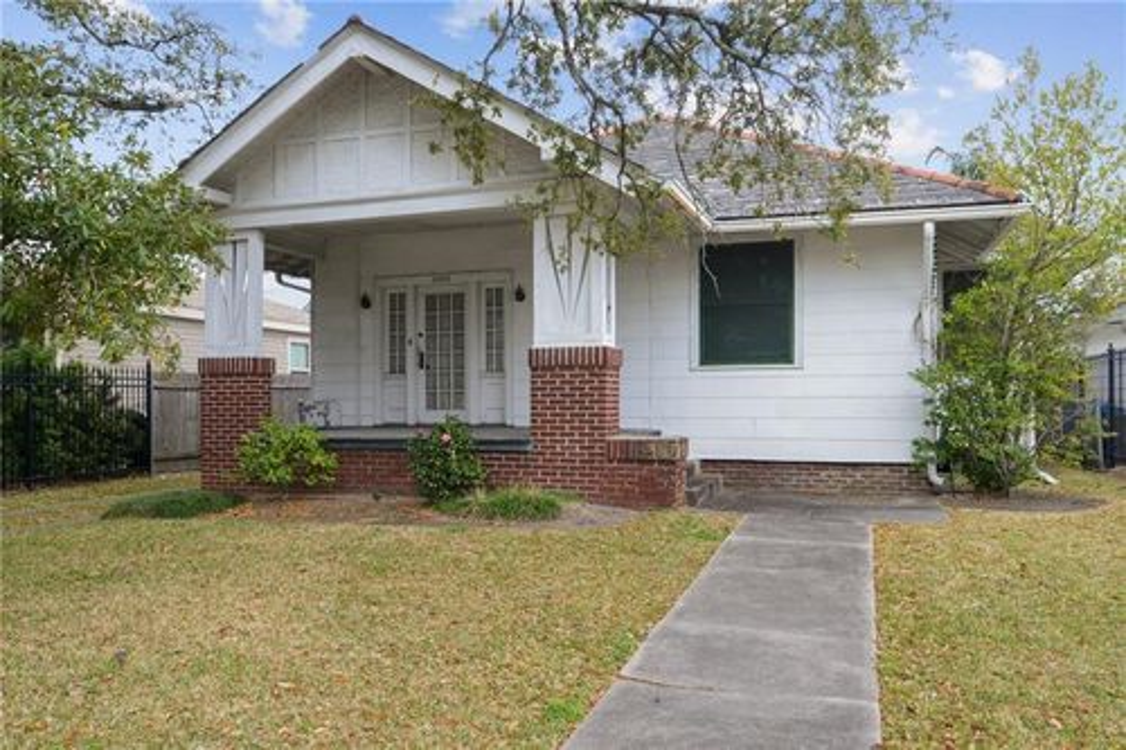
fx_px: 875
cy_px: 375
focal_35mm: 28
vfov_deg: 46.4
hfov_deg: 65.5
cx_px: 563
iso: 400
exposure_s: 1/100
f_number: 13
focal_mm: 28
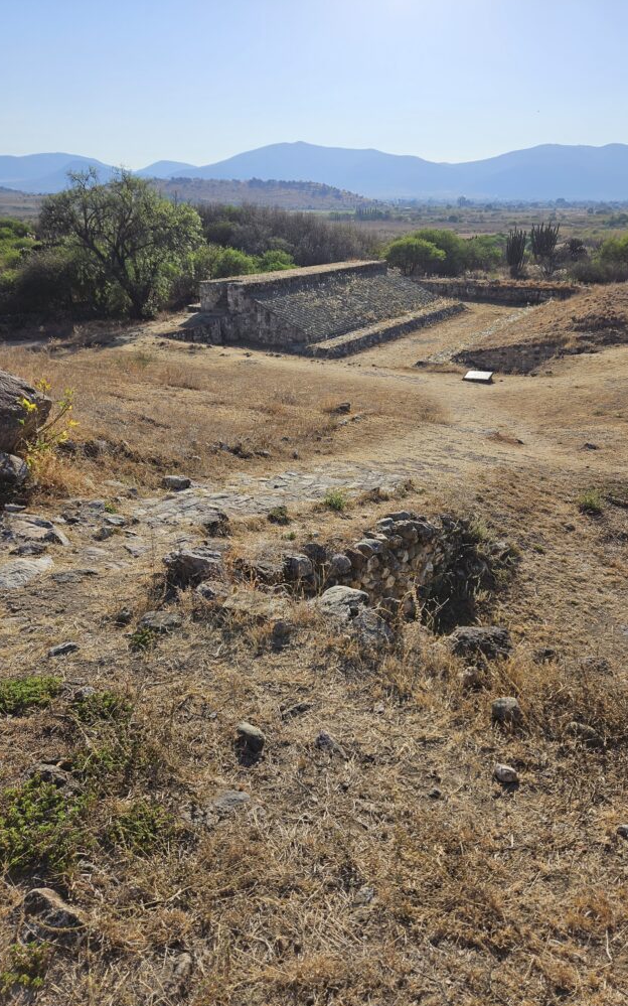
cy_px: 505
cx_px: 362
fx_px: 685
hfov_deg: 49.1
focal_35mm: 25
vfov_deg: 72.6
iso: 25
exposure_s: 1/2835
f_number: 1.8
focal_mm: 5.4
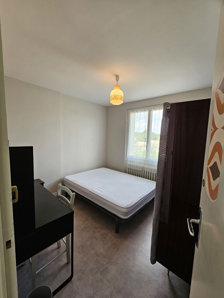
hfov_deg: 89.9
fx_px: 112
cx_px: 112
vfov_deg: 106.2
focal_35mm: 13
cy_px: 149
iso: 50
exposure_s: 1/50
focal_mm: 2.2
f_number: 2.2
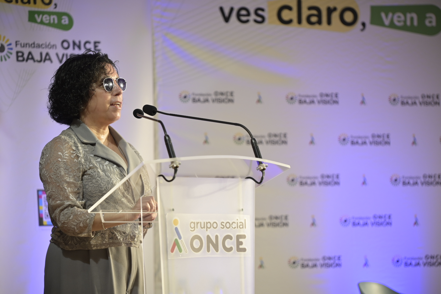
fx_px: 1776
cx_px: 220
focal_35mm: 145
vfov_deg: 9.5
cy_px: 147
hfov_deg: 14.2
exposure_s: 1/160
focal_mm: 145
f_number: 2.8
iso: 800
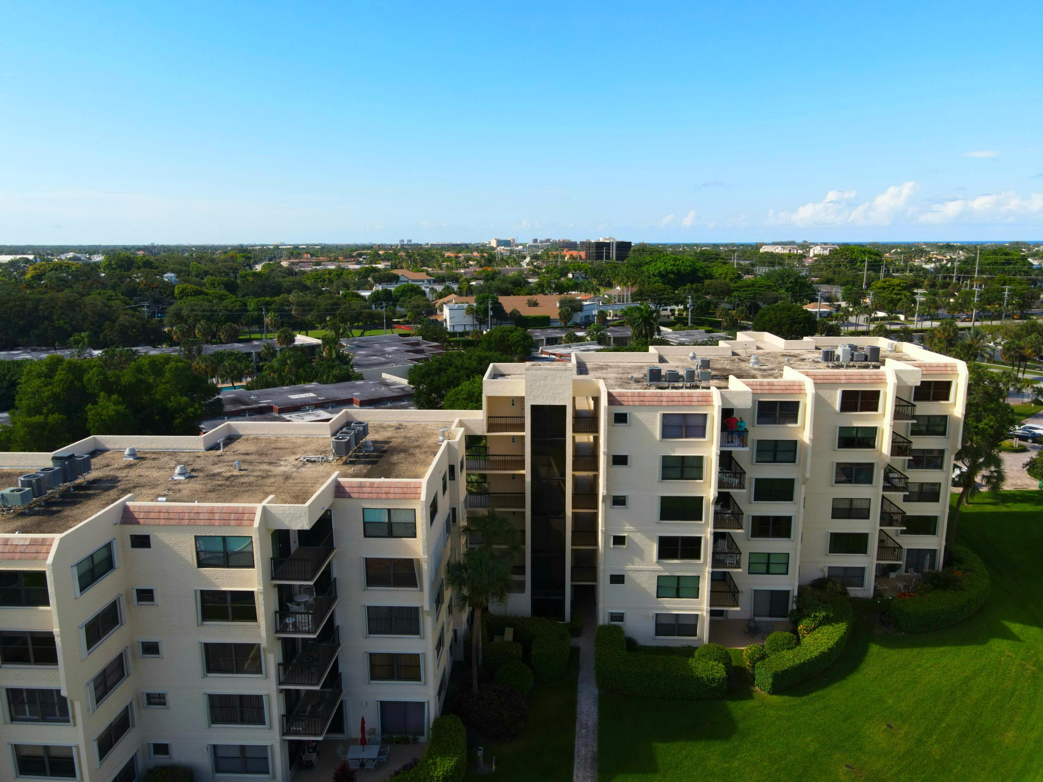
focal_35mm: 24
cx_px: 522
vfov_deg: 56.8
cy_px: 391
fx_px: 723
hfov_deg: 71.6
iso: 100
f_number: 2.8
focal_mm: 4.5
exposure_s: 1/640
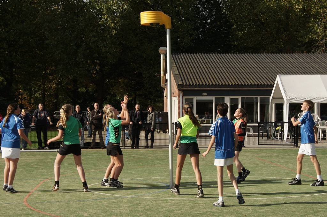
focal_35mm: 75
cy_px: 108
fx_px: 680
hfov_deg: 27.0
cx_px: 164
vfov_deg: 18.1
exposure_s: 1/640
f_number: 8
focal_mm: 50
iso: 200
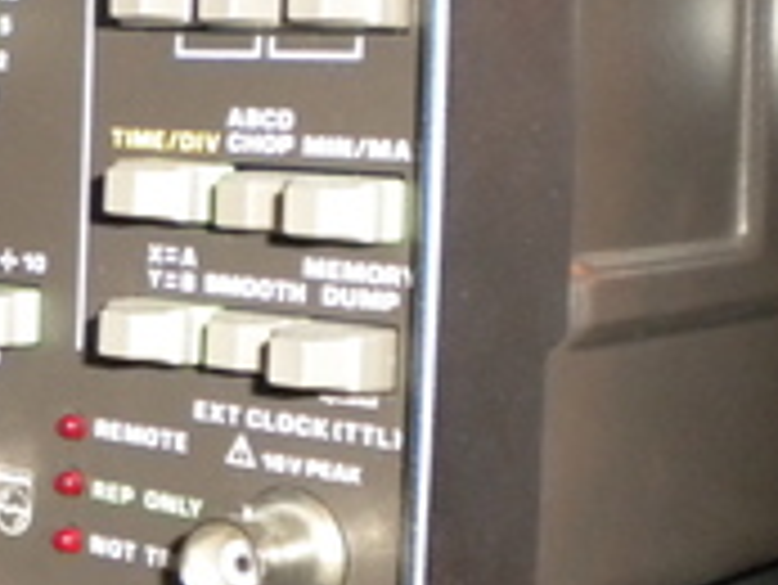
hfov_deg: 17.7
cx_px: -333
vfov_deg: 14.6
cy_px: 182
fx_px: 2272
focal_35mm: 101
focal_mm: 6.3
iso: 400
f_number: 3.1
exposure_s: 1/30
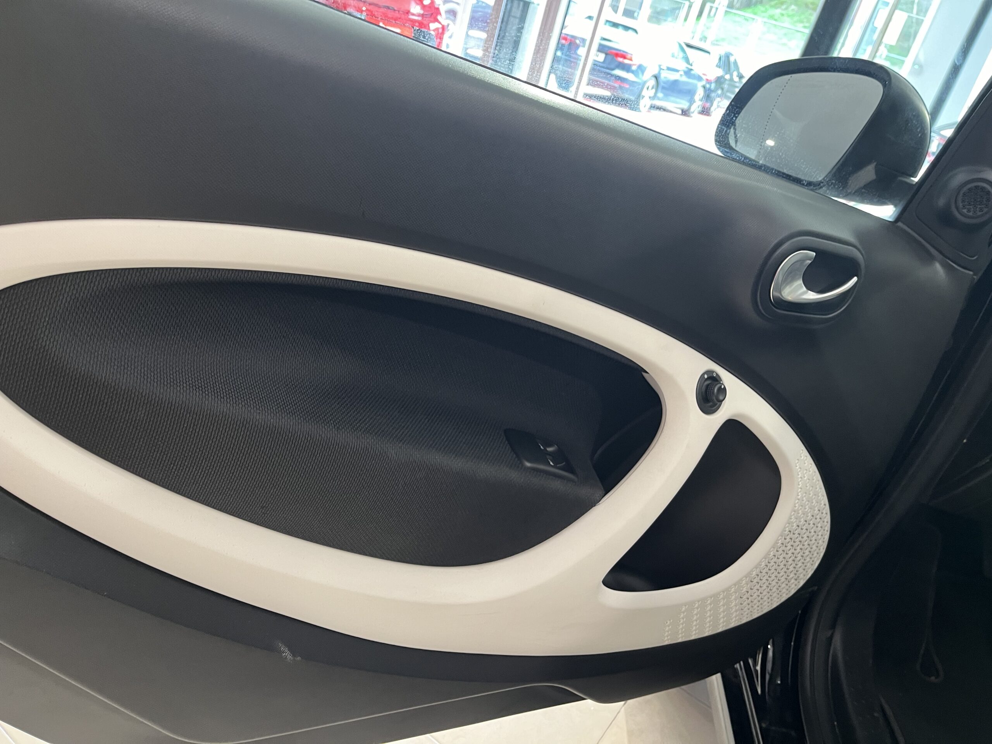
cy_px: 372
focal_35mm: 26
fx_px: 745
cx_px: 496
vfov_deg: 53.1
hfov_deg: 67.3
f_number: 1.6
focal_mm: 5.1
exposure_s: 1/50
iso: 200
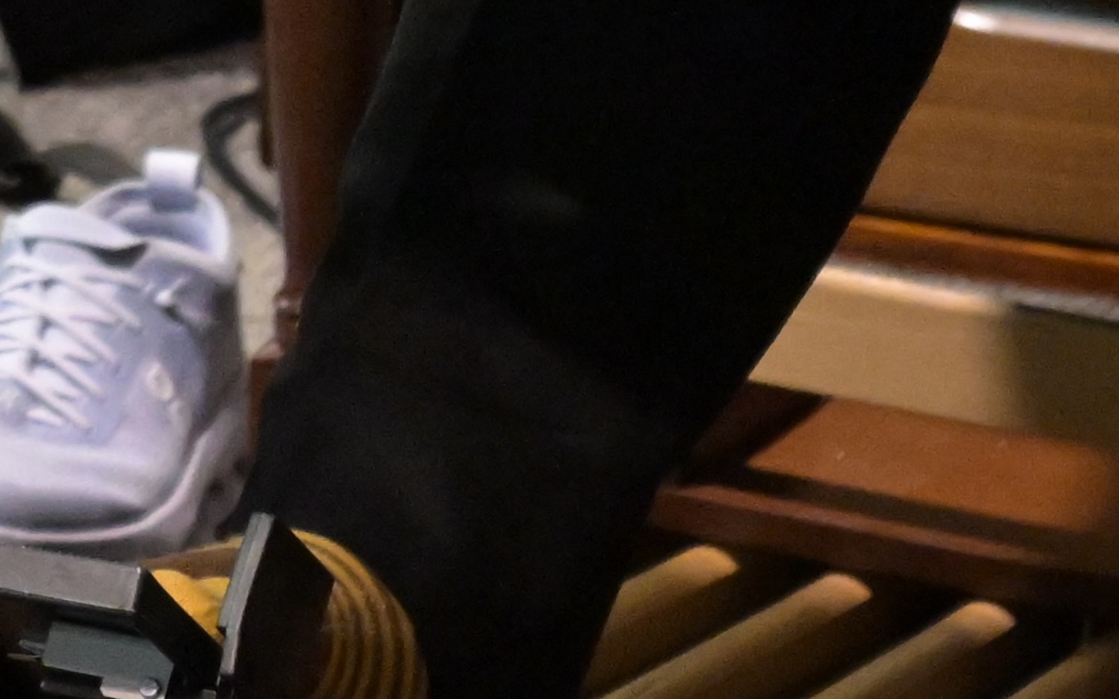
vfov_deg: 3.6
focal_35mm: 355
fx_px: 10828
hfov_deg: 5.7
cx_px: -1348
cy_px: -1820
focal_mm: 50
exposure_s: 1/320
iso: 5000
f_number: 4
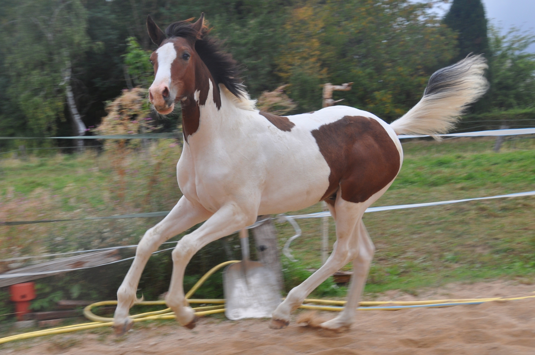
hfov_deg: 36.9
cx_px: 268
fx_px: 802
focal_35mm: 54
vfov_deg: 25.0
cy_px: 178
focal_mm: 36
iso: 200
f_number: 7.1
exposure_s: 1/200
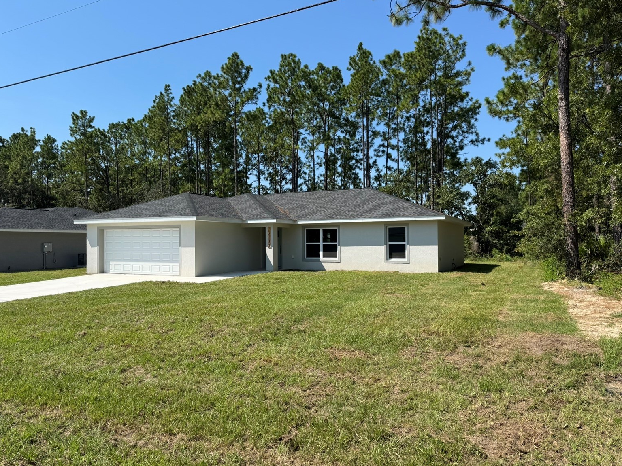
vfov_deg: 54.9
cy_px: 235
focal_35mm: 25
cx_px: 306
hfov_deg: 69.4
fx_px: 449
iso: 80
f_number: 1.78
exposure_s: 1/3597
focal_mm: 6.76
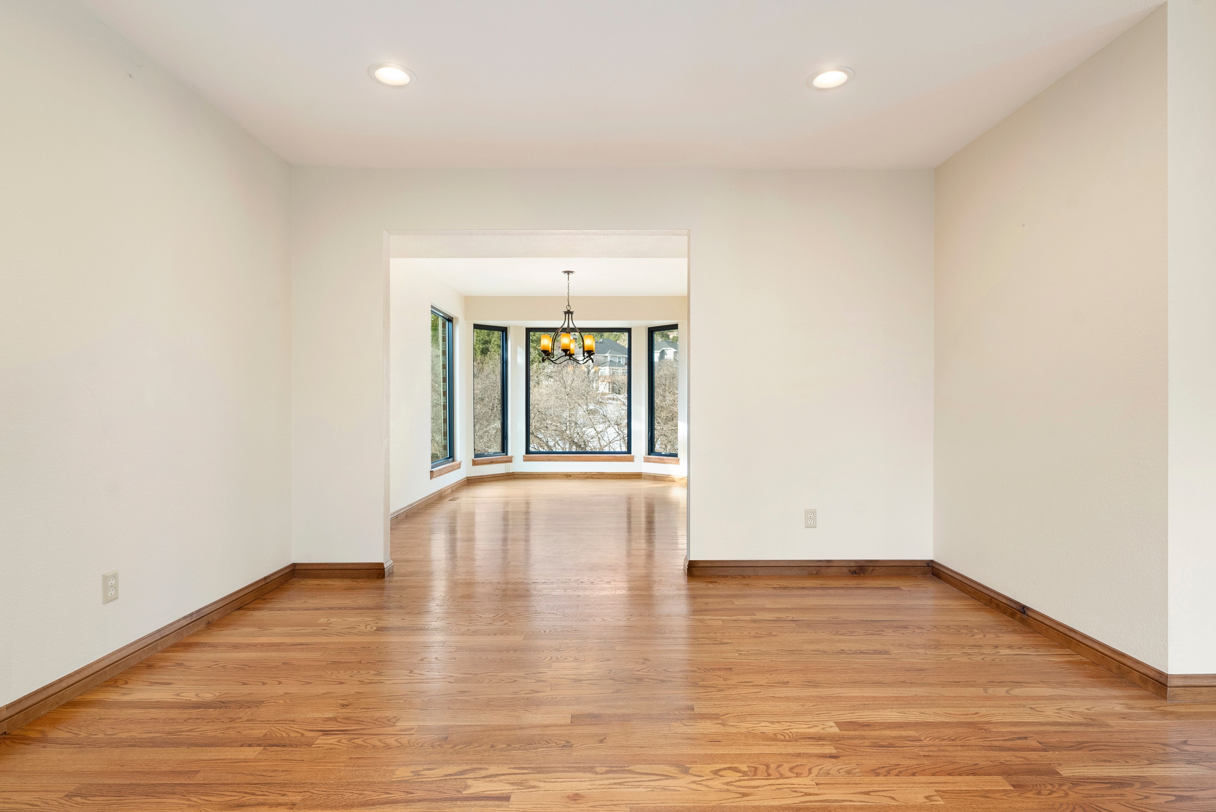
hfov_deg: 90.0
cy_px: 406
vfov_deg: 67.5
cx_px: 608
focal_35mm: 18
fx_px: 608
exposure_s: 1/6
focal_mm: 18
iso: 640
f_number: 8
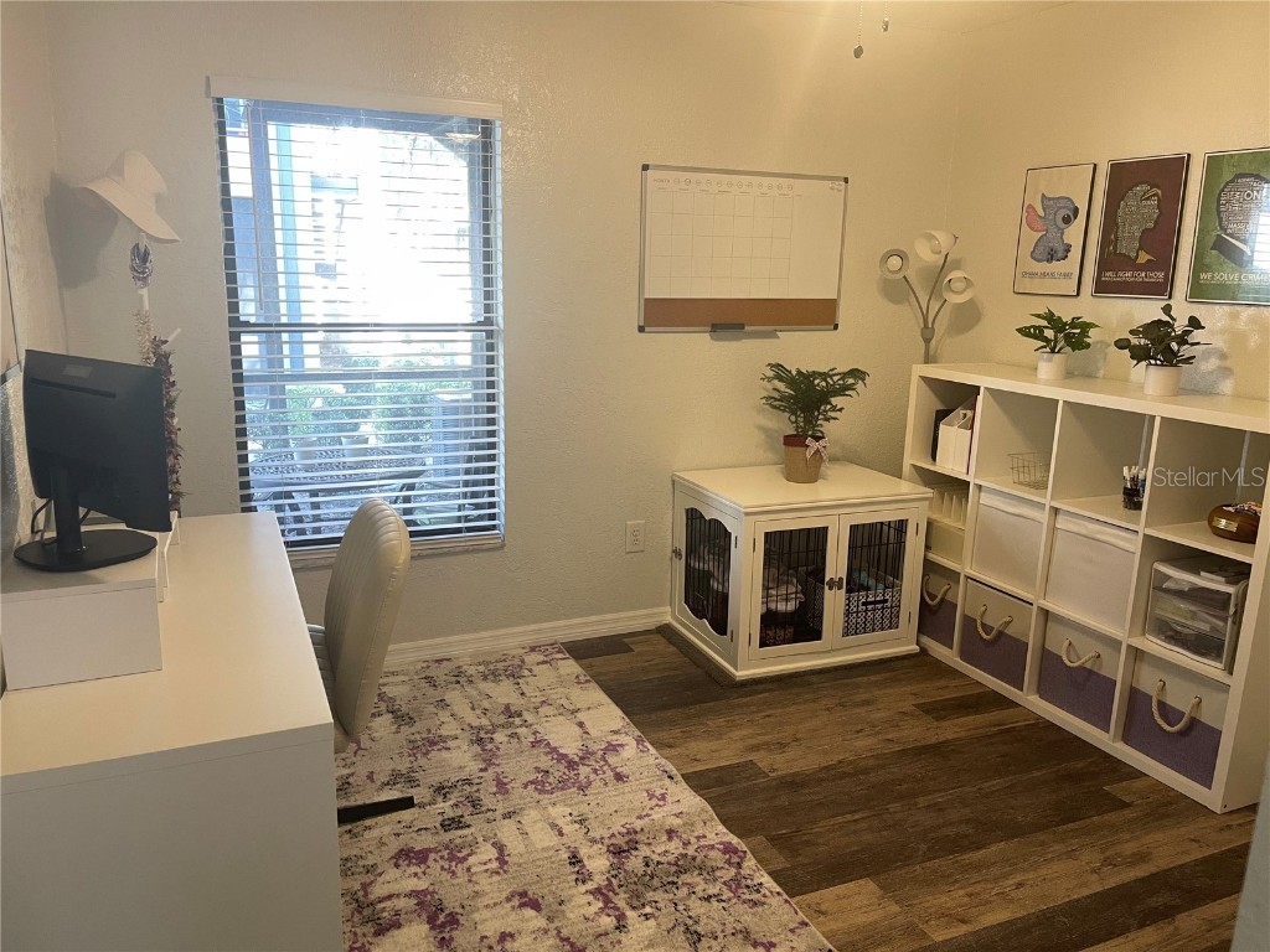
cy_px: 476
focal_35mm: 25
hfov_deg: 69.4
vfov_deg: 54.9
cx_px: 635
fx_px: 917
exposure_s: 1/60
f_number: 1.6
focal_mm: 5.1
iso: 125
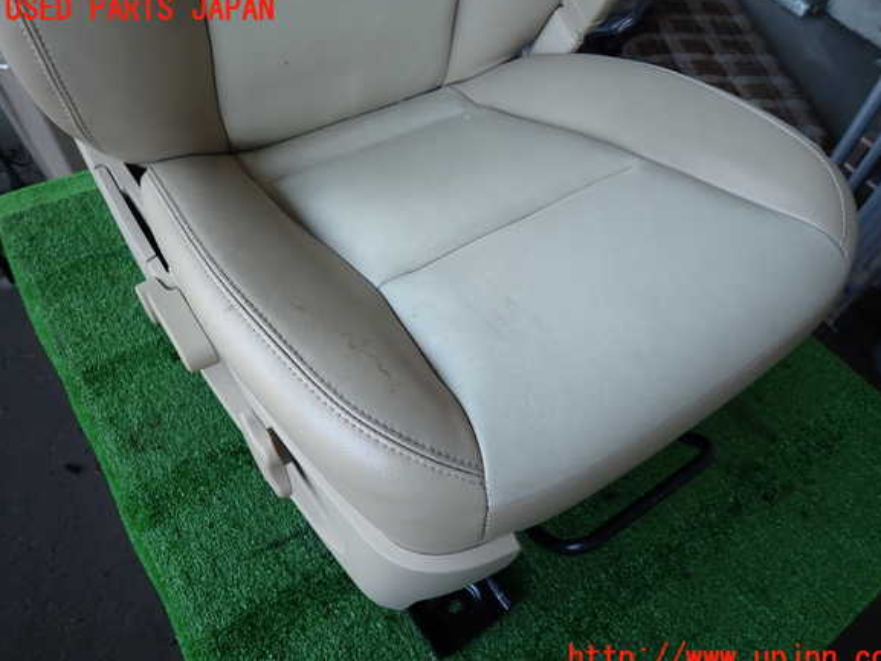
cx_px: 455
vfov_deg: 53.1
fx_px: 662
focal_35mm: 26
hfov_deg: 67.3
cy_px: 334
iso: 100
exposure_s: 1/60
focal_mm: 4.5
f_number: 2
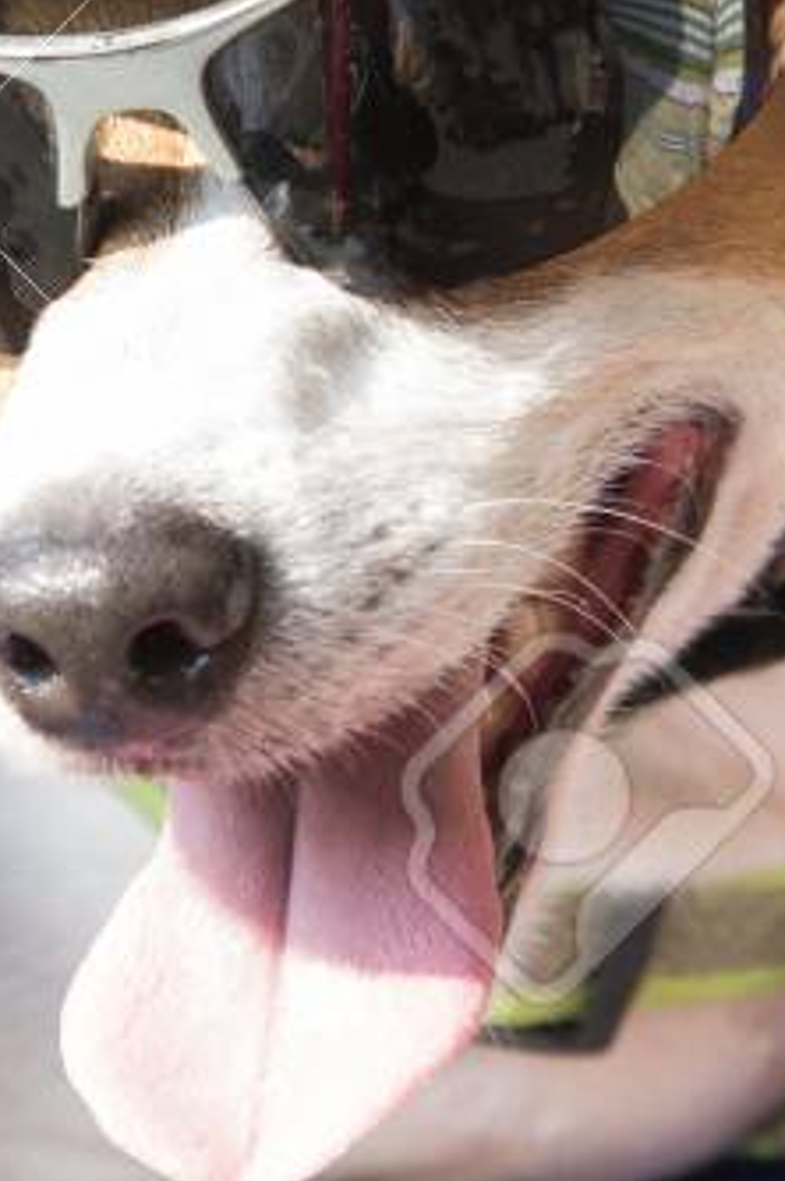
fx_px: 9963
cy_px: 141
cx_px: 440
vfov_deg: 6.8
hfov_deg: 4.5
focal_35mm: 304
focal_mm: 78
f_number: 5
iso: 160
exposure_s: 1/125
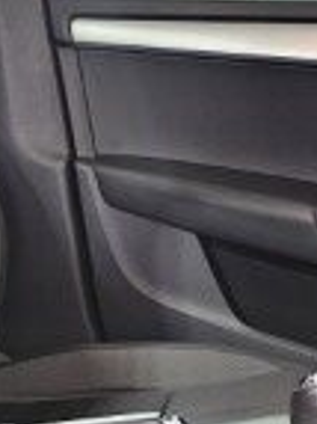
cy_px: 305
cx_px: -204
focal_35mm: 103
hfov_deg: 13.3
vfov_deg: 19.0
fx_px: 1260
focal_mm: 6.3
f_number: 1.7
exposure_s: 1/50
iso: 640
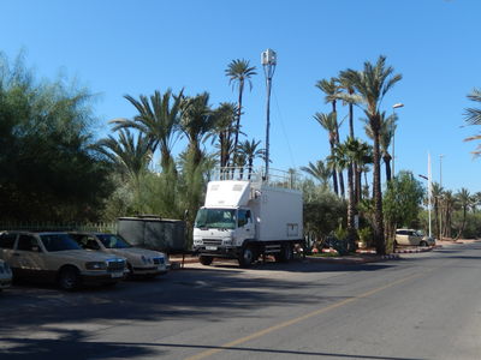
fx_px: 625
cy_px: 180
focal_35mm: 45
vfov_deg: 32.2
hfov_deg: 42.1
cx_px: 240
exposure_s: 1/800
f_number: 4.3
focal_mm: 8.1
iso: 125
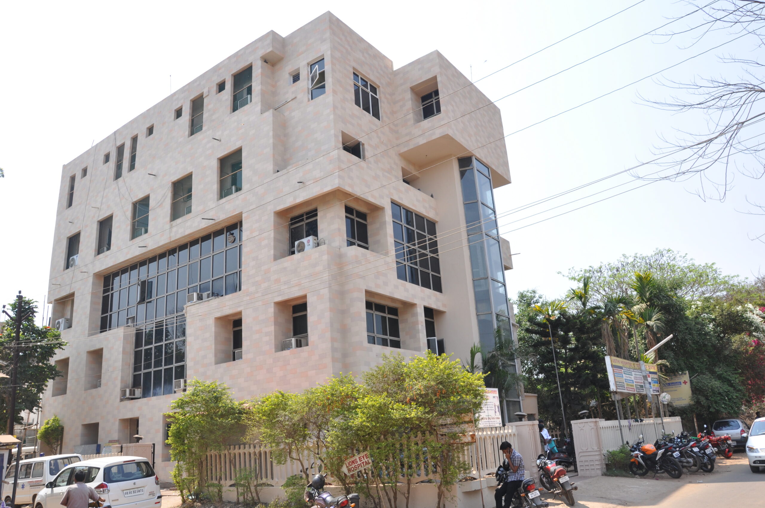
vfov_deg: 47.8
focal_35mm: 27
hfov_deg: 67.4
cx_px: 382
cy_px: 254
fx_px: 573
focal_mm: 18
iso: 200
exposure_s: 1/125
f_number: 11
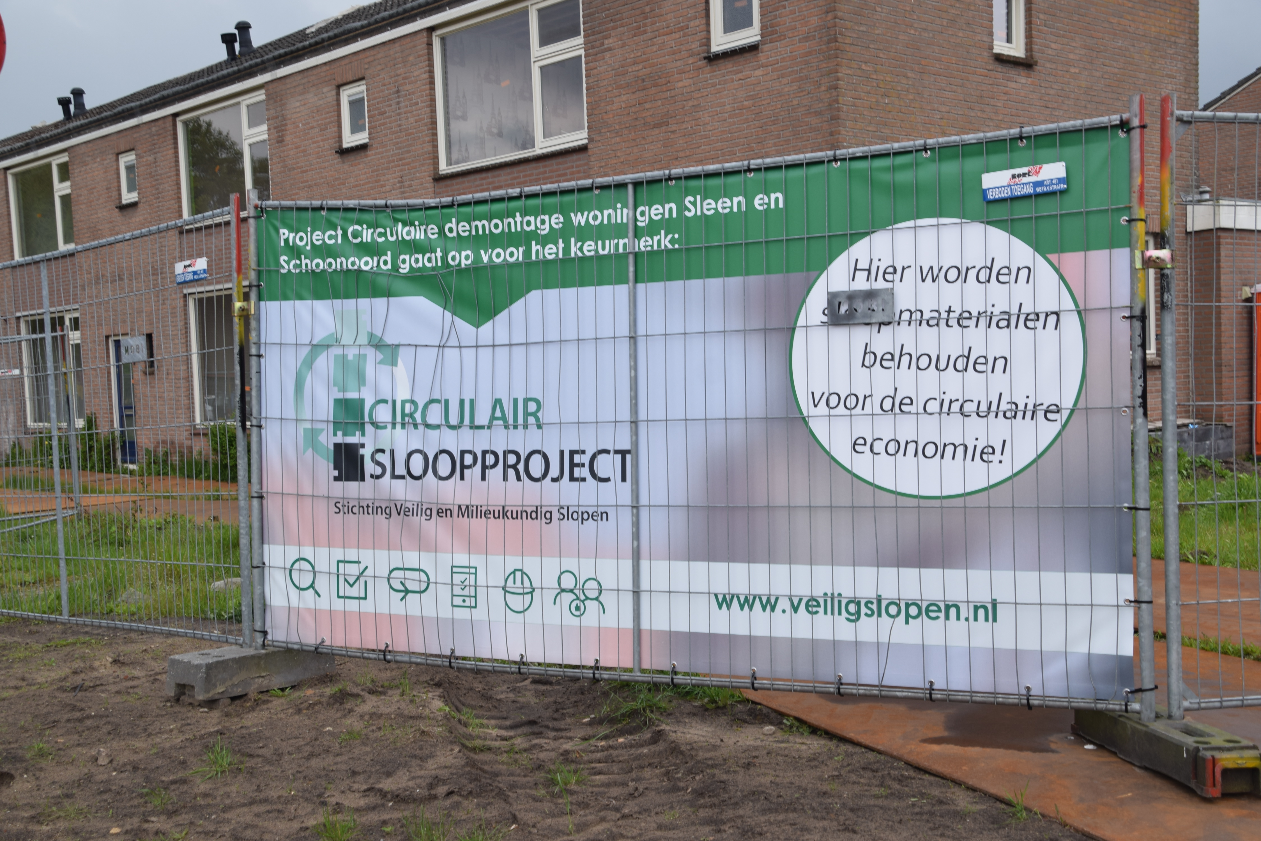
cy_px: 420
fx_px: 1419
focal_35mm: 40
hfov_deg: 47.9
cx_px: 630
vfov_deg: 33.0
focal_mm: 27
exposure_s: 1/160
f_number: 6.3
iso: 100
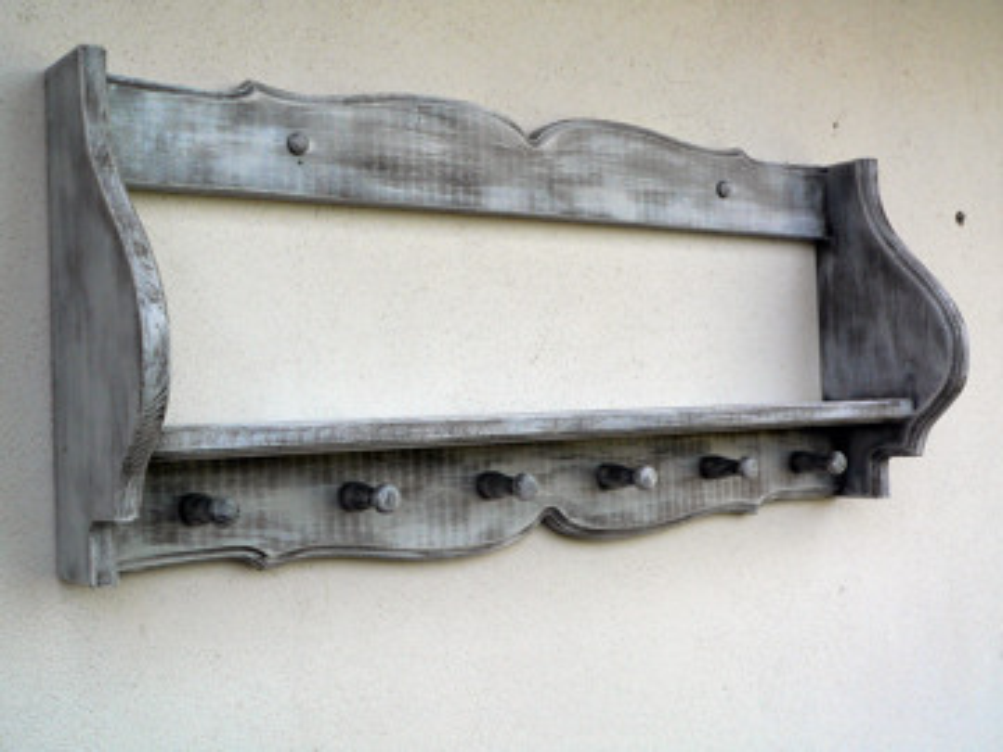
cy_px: 376
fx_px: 1246
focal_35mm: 43
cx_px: 502
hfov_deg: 43.9
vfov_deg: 33.6
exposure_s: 1/100
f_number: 3.7
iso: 80
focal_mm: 7.1
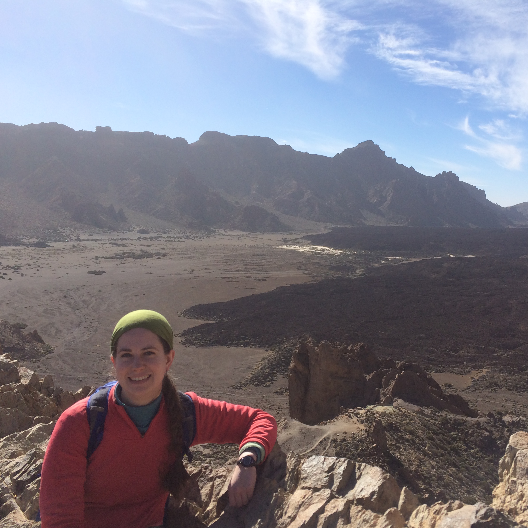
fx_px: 604
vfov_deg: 47.2
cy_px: 267
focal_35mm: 35
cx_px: 336
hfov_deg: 46.7
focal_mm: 4.15
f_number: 2.2
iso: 32
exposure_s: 1/2933
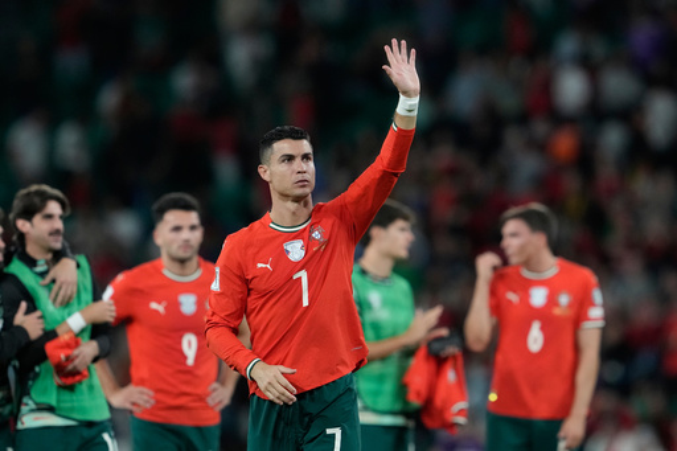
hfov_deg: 3.4
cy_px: 226
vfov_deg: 2.3
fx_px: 11279
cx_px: 338
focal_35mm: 600
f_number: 3.5
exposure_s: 1/2000
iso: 3200
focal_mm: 400
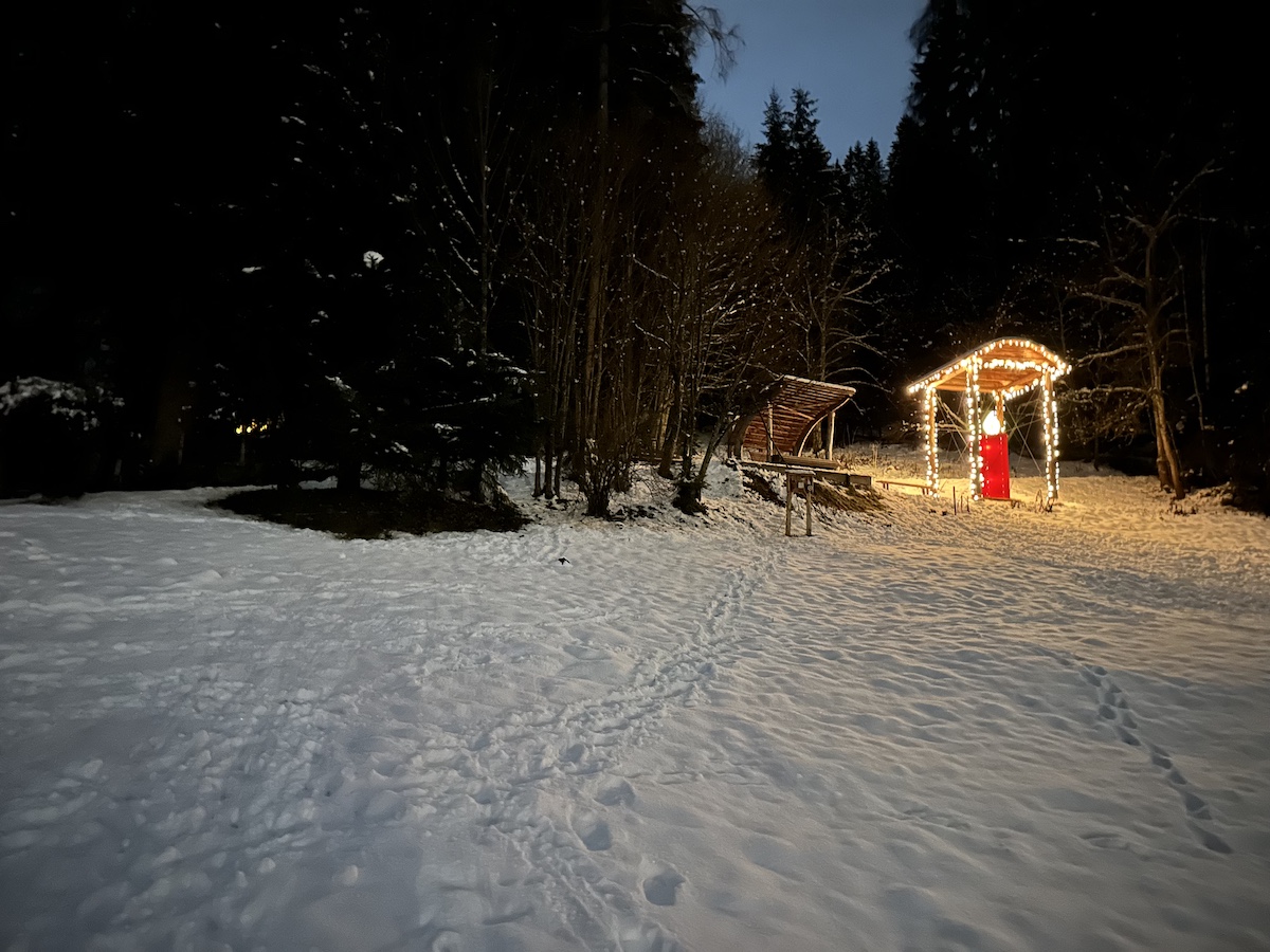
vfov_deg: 56.8
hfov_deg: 71.6
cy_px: 476
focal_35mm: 24
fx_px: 881
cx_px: 635
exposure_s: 1/2
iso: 3200
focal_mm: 6.86
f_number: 1.78
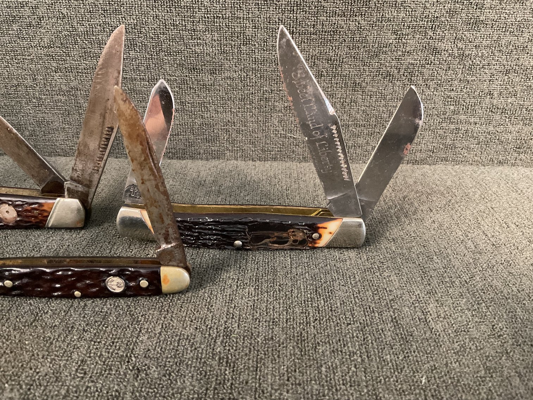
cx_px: 266
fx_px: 447
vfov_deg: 48.2
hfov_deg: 61.7
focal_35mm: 29
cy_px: 200
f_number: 1.8
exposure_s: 1/24
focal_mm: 3
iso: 500
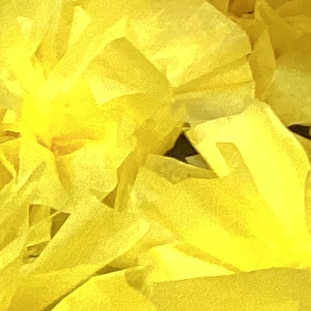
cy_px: -96
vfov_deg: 7.3
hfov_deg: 7.1
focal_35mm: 236
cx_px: -313
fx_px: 2399
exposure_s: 1/50
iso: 125
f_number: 2.4
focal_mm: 3.3
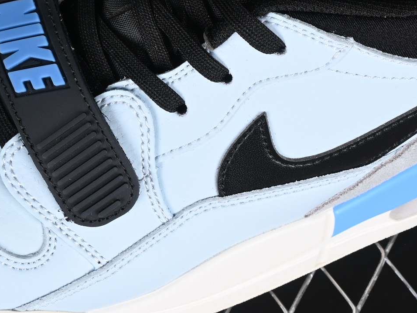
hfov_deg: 9.4
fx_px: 2530
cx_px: 186
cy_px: -22
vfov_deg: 7.0
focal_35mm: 210
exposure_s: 1/60
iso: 160
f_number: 7.1
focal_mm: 50
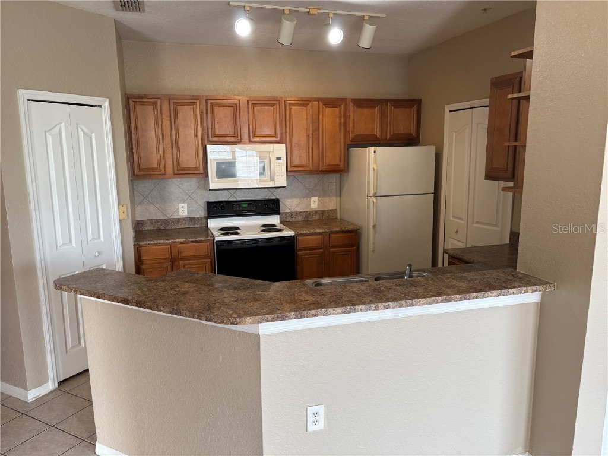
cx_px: 304
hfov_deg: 67.3
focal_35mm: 26
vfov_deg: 53.1
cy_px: 228
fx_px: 457
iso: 100
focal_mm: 5.96
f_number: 1.6
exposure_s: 1/121
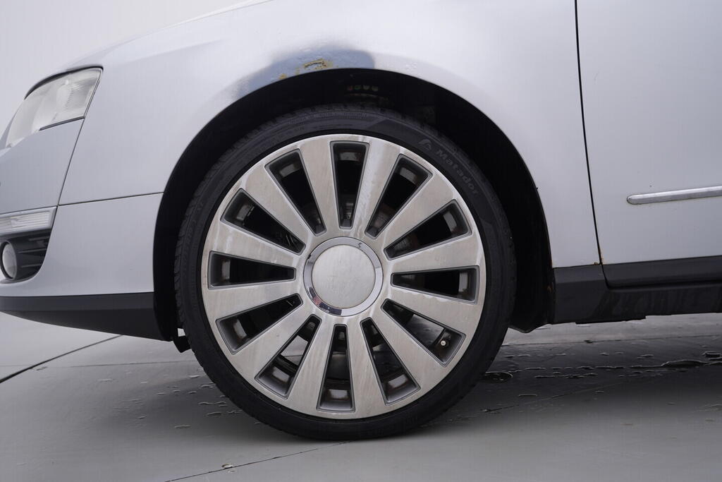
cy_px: 241
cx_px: 361
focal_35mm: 36
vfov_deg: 36.9
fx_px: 722
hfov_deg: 53.1
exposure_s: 1/80
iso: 125
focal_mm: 24
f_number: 4
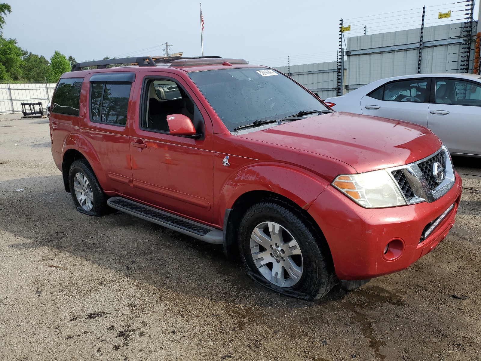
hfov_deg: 67.3
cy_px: 180
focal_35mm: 26
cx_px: 240
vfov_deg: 53.1
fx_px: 361
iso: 50
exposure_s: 1/2000
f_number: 1.5
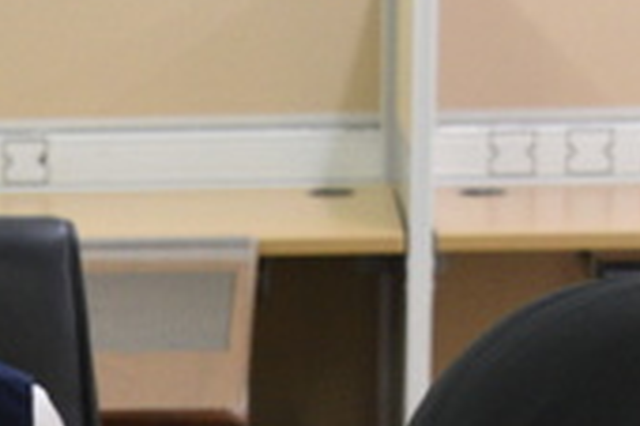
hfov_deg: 10.8
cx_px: -102
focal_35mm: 188
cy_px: 771
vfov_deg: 7.1
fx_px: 3339
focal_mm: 40
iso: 3200
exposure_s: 1/80
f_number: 7.1
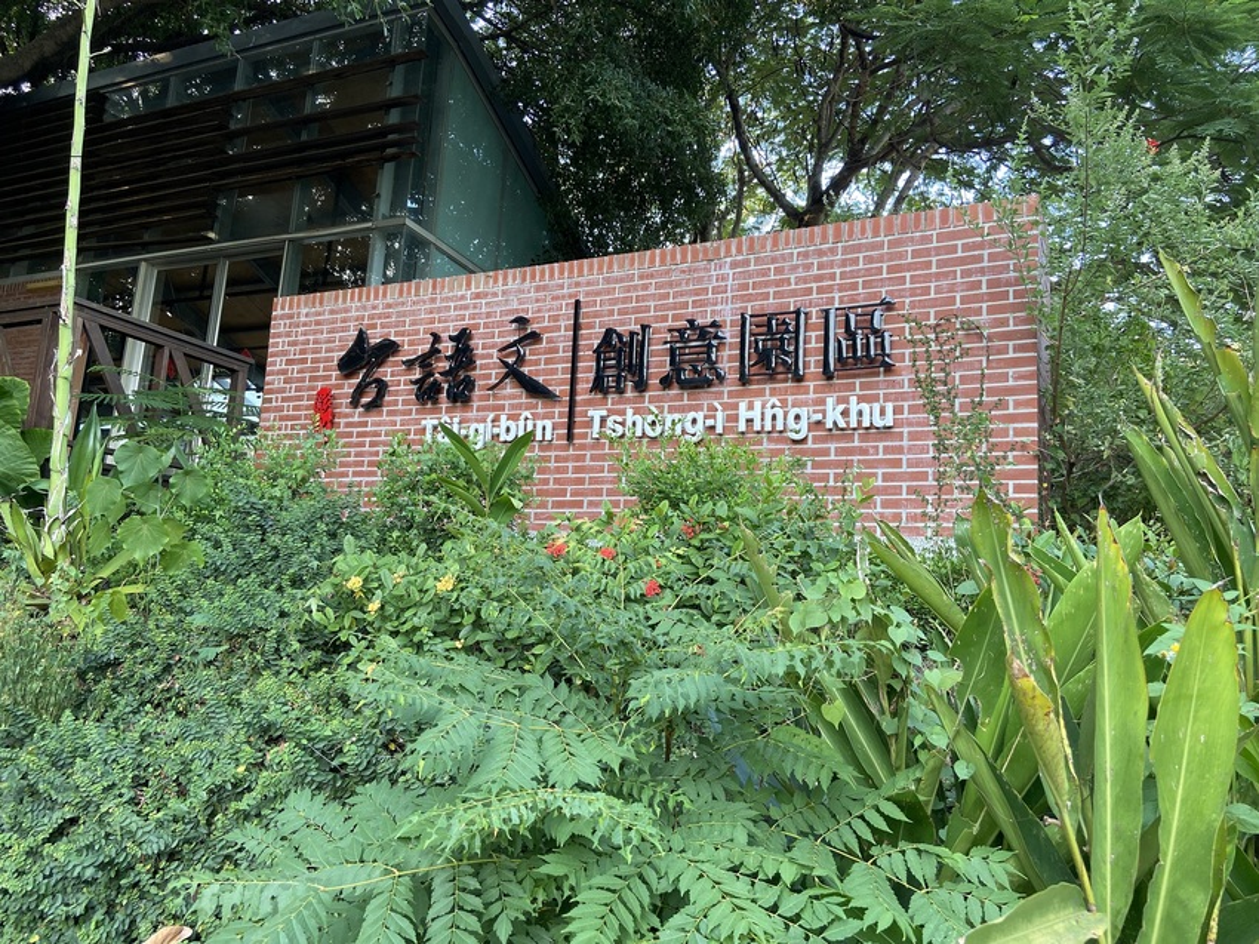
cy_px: 472
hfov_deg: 67.3
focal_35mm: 26
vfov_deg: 53.0
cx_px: 630
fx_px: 945
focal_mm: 4.25
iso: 100
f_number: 1.8
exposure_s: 1/121
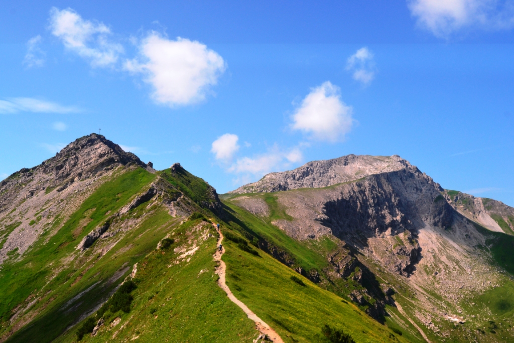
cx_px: 257
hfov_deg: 53.1
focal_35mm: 36
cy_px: 172
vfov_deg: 36.9
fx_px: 514
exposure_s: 1/500
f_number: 11
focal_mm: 24
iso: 400
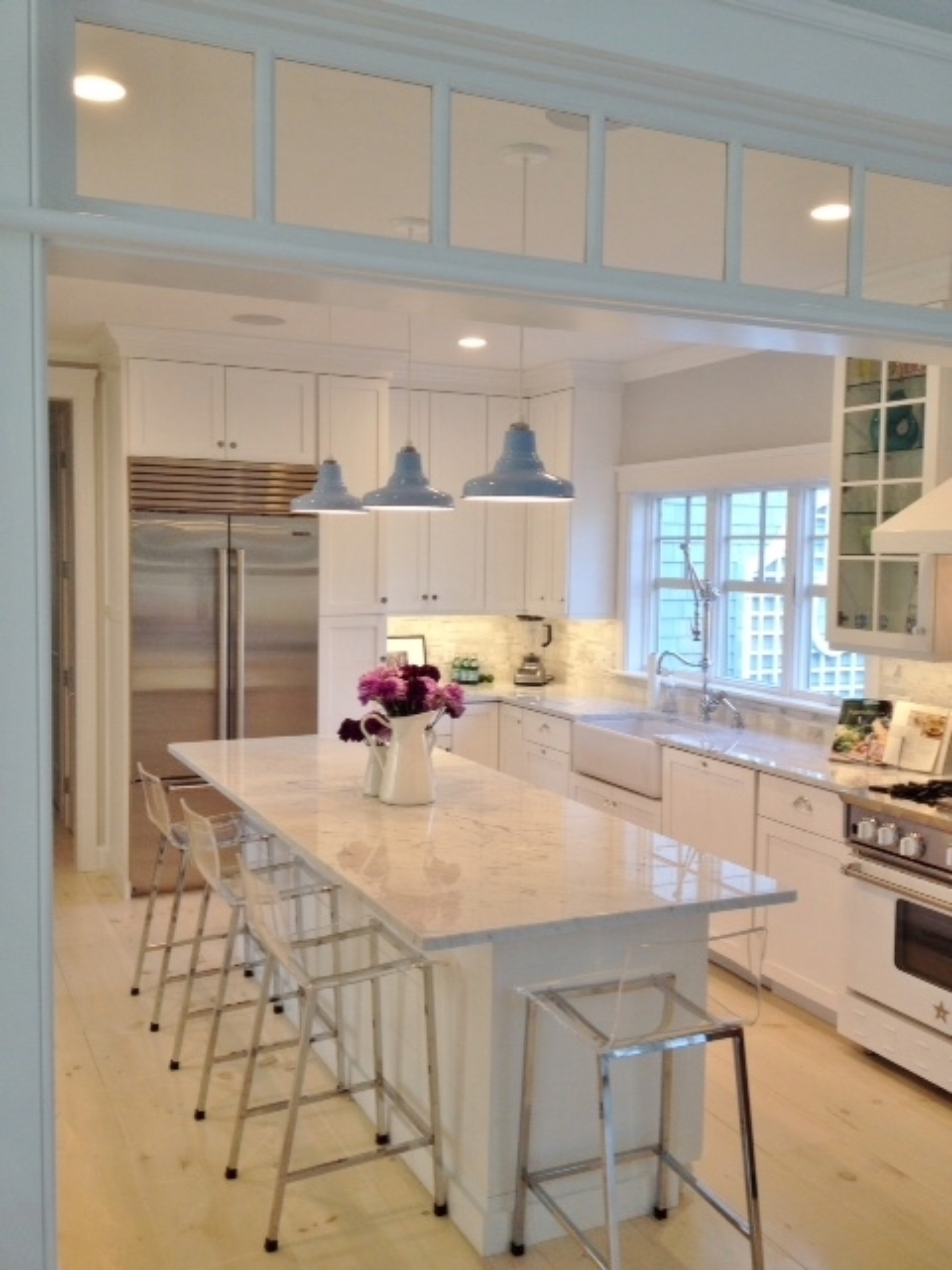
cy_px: 635
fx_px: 1283
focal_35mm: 35
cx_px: 476
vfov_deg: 52.6
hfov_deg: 40.7
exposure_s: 1/60
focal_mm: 4.28
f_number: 2.4
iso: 64
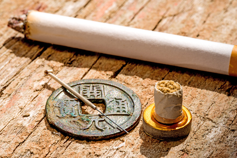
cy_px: 79
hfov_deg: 19.5
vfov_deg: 13.0
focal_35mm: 105
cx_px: 118
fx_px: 691
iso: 50
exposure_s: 1/13
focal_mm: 105
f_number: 36
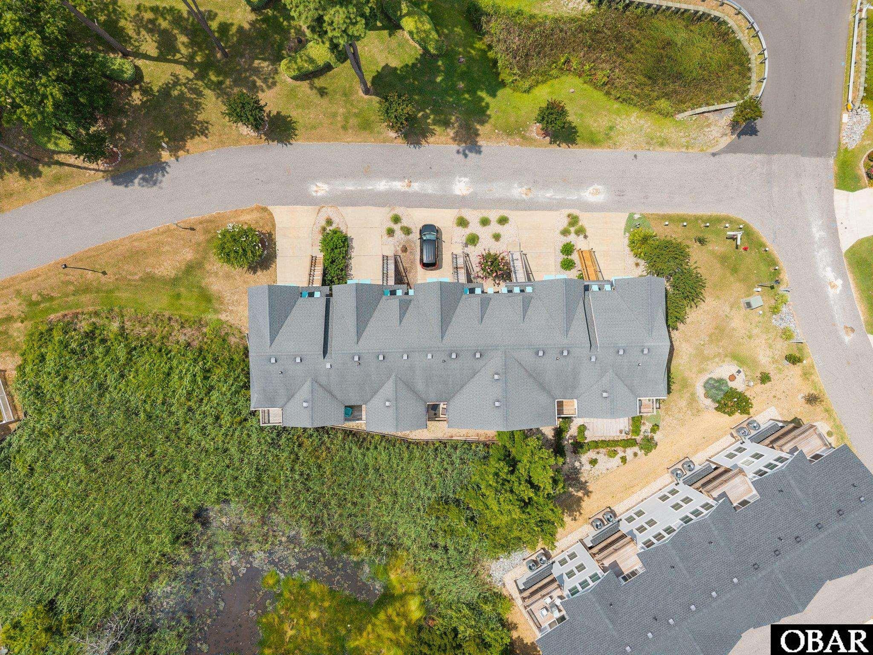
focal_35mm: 24
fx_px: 605
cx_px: 436
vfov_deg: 56.8
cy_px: 328
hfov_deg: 71.6
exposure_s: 1/2500
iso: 120
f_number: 1.8
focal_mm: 8.67
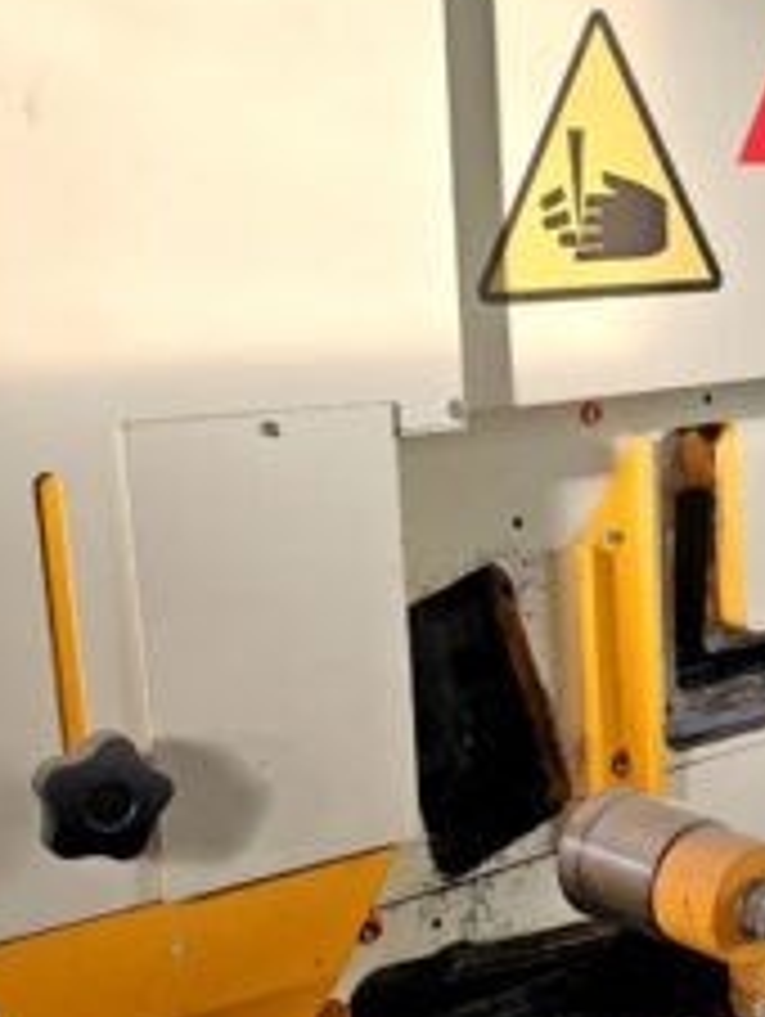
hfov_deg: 23.5
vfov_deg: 31.3
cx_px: 680
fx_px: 1794
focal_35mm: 61
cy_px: 706
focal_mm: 6.3
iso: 50
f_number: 1.7
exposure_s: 1/190
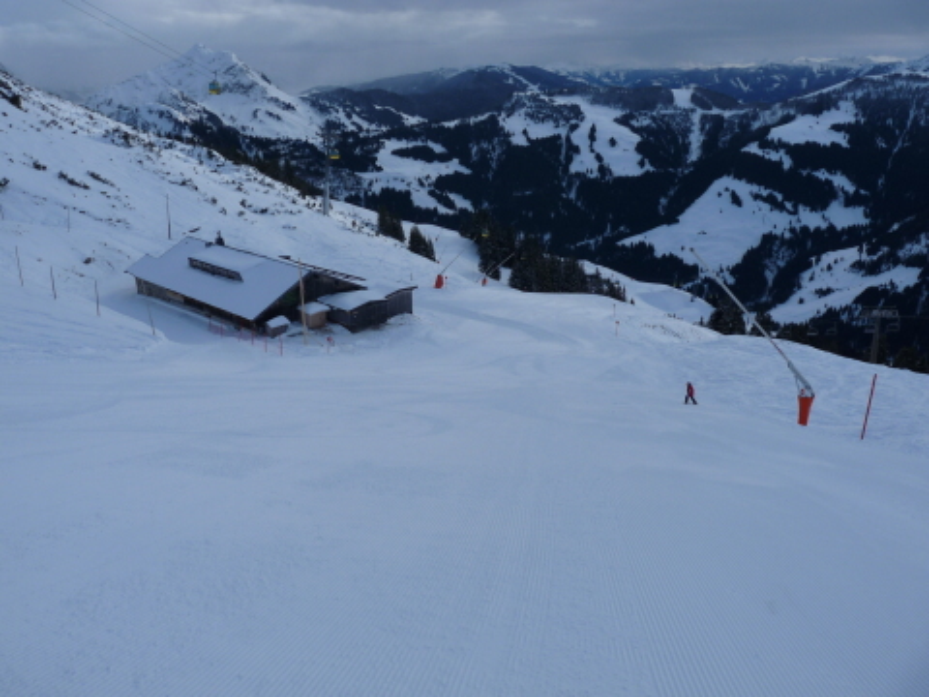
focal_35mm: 27
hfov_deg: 65.3
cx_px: 464
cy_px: 348
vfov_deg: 51.4
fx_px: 725
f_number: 4
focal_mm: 4.8
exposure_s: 1/640
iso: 100
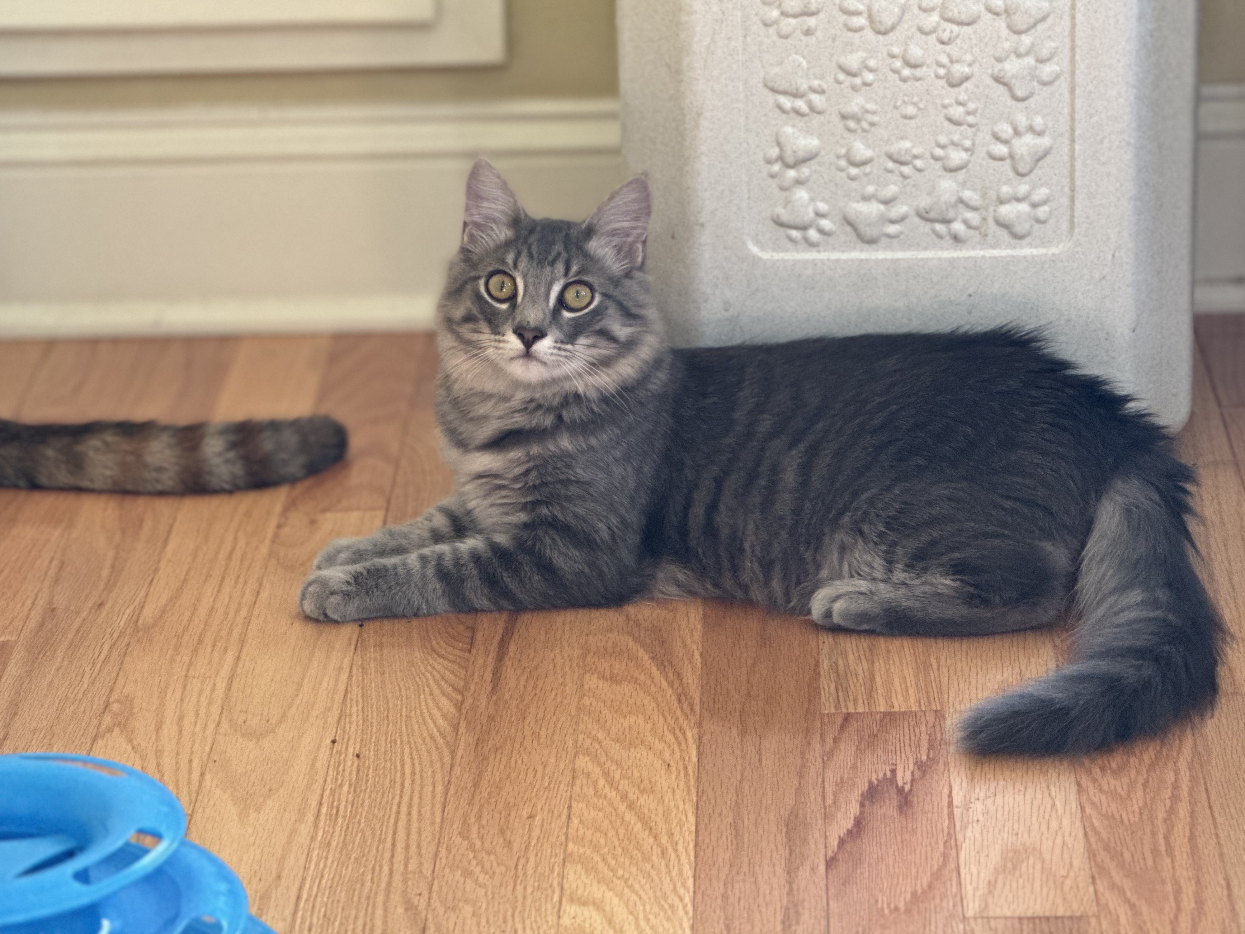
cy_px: 464
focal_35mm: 121
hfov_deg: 16.3
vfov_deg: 12.2
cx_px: 624
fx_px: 4352
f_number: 2.8
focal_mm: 15.66
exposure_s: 1/60
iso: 500
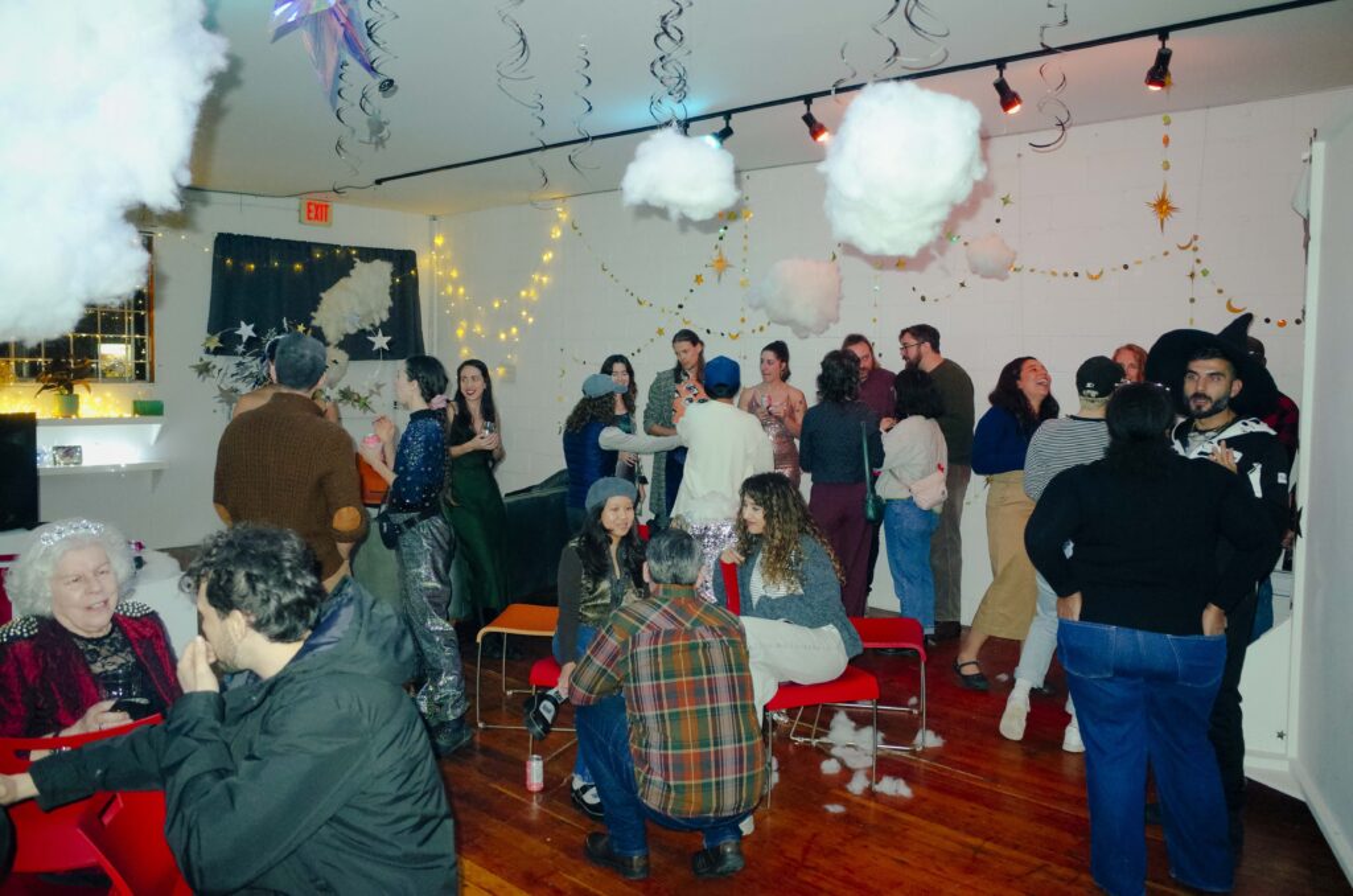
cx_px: 676
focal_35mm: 21
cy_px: 448
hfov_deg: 81.3
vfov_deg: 59.3
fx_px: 788
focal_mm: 13.7
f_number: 2.8
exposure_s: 1/125
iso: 1600
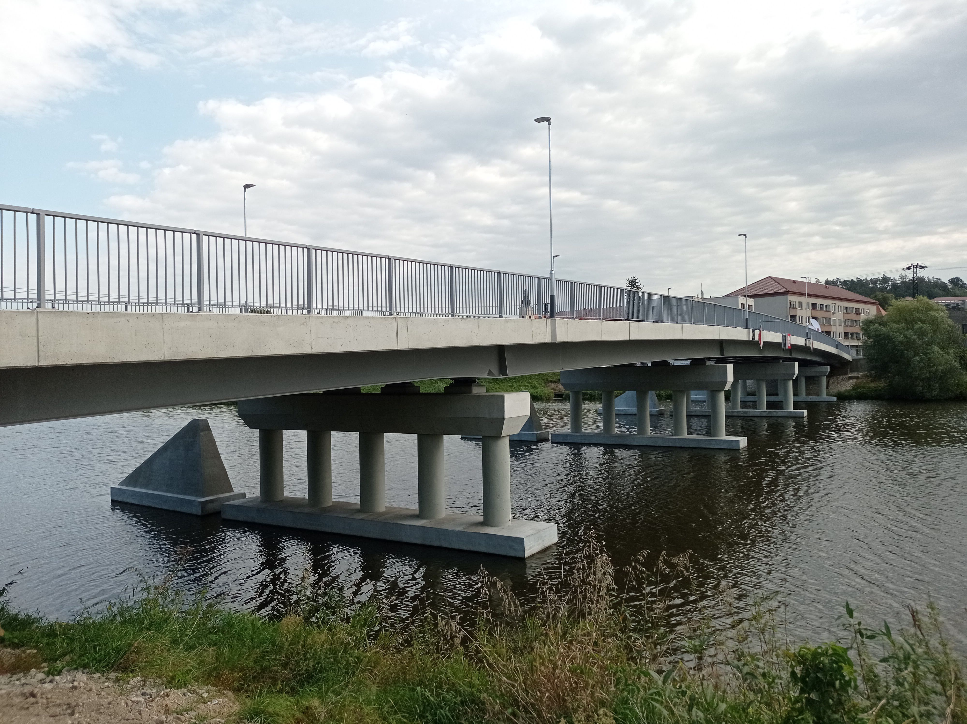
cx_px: 484
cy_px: 362
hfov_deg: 63.5
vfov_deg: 49.7
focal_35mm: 28
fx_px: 781
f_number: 1.79
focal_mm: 4.7
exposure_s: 1/2500
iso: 101
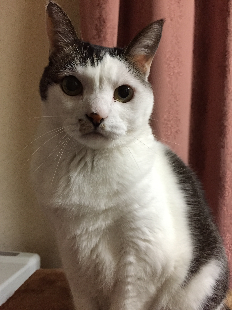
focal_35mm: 29
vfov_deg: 61.7
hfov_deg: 48.2
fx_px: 259
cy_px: 155
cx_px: 116
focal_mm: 4.15
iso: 400
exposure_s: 1/15
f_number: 2.2
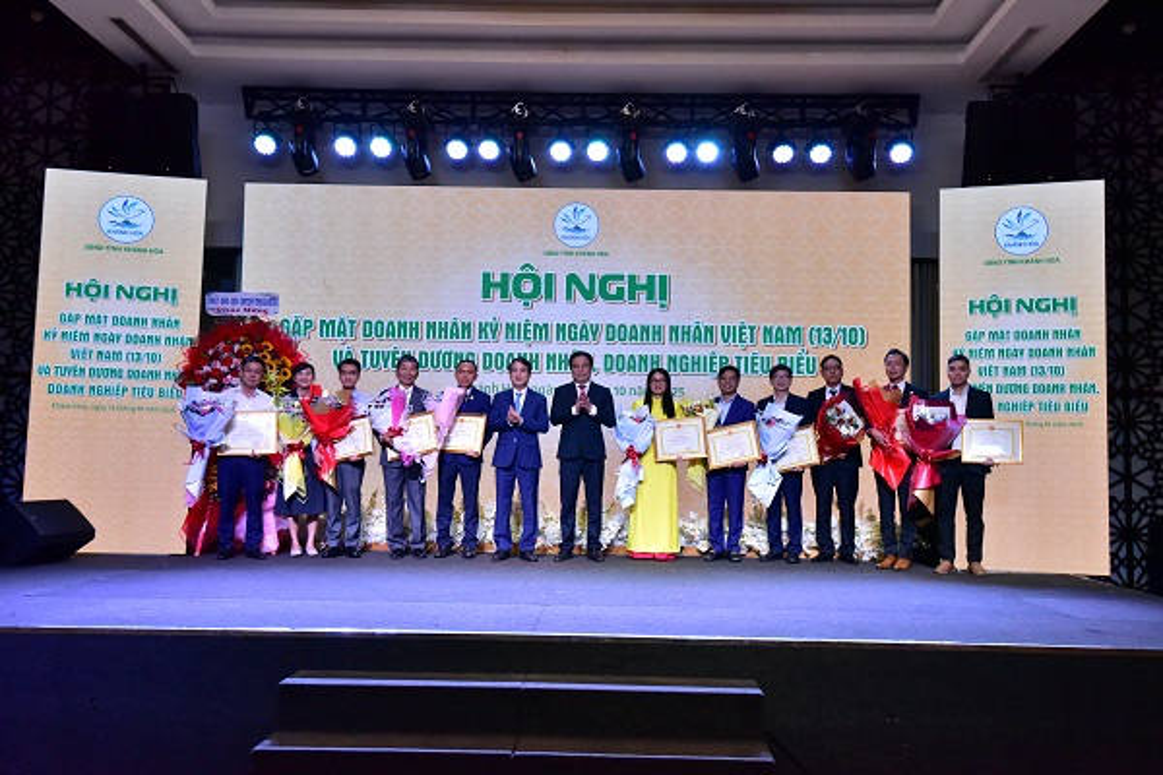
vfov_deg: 37.9
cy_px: 388
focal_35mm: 35
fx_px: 1131
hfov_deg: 54.4
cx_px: 582
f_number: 8
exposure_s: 1/160
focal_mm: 35
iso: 3200
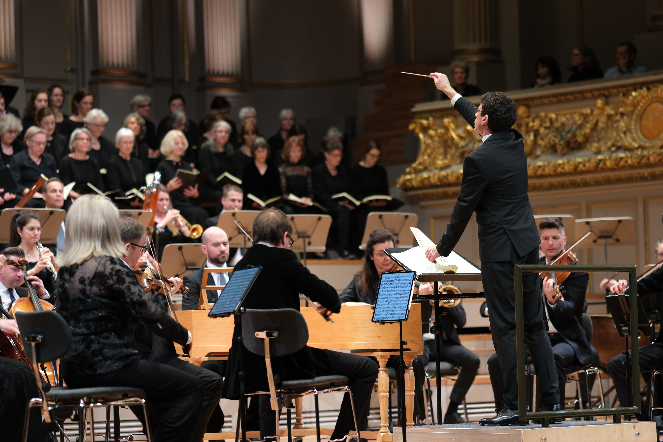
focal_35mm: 135
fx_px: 2486
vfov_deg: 10.2
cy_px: 221
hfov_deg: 15.2
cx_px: 332
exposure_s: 1/125
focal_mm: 90
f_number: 2
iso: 640
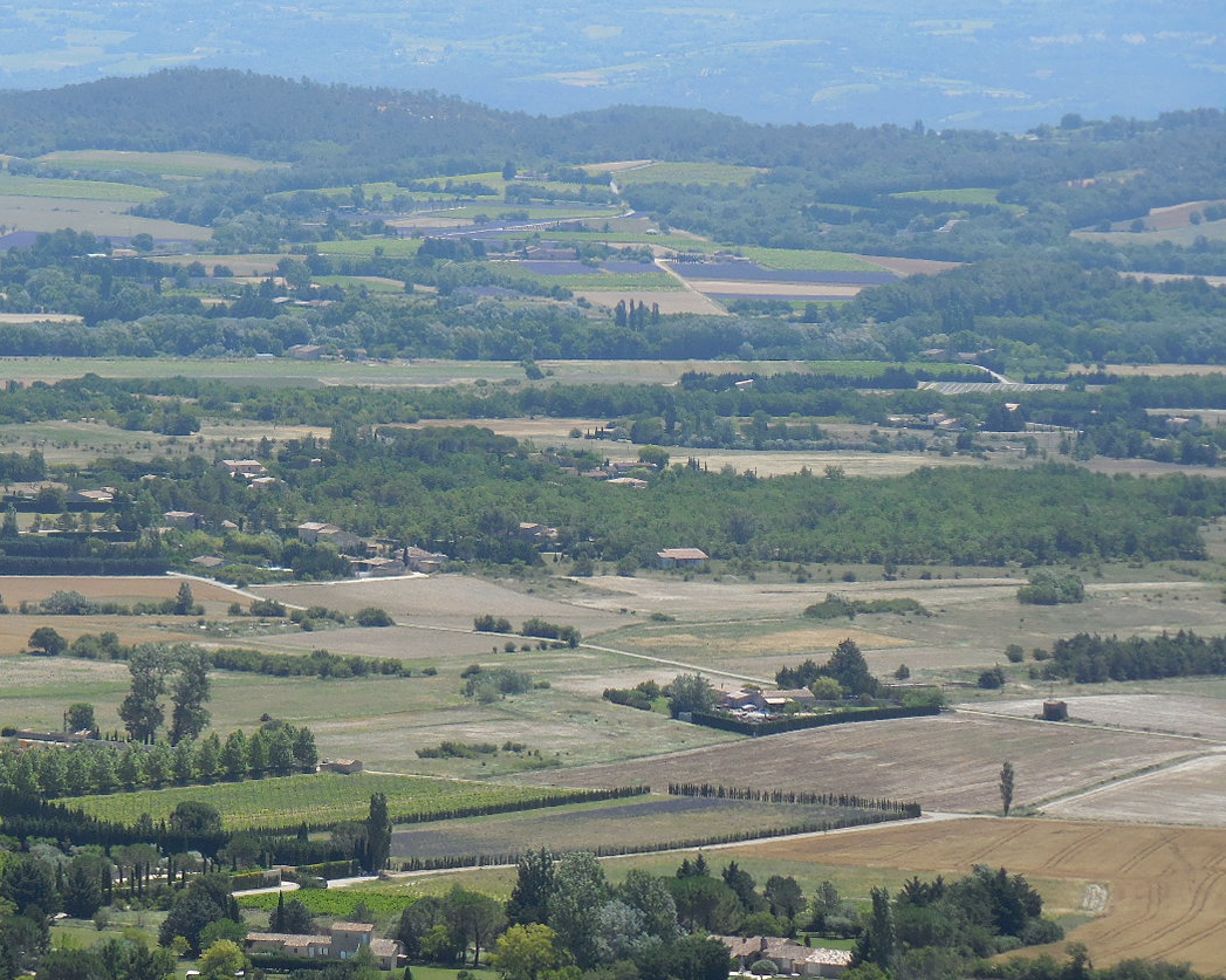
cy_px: 487
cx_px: 299
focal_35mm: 194
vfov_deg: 8.0
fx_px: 7037
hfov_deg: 9.9
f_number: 5.3
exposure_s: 1/640
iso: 125
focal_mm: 23.4
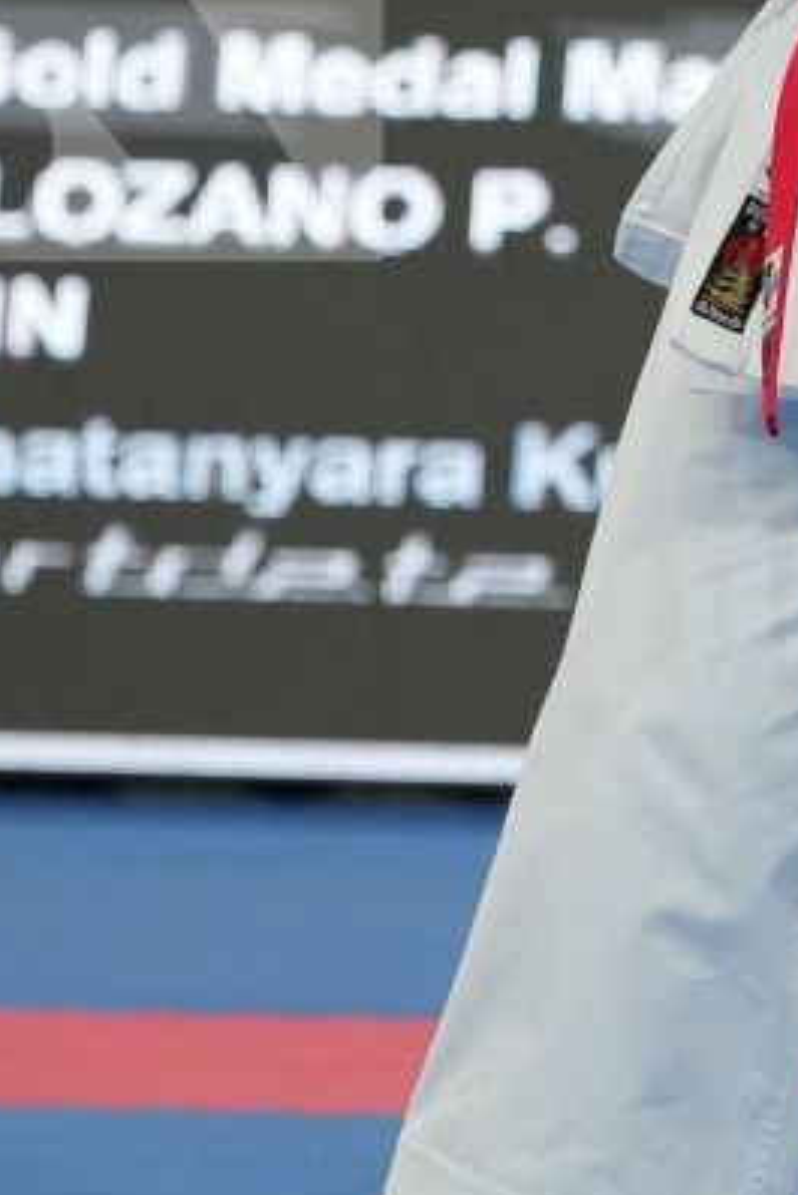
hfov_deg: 2.0
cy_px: -12
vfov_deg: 2.9
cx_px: 1123
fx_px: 23286
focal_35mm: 701
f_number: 2.8
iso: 1600
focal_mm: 155
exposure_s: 1/1000
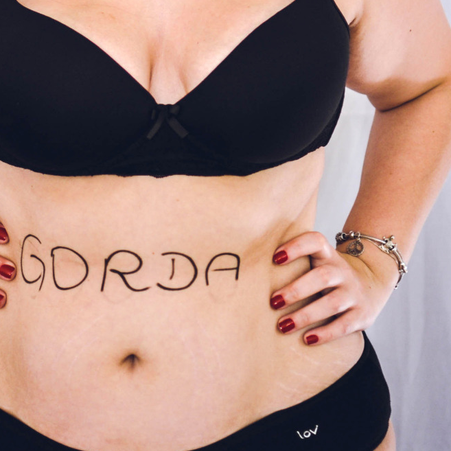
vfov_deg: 13.1
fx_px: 1920
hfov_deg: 13.4
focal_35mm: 130
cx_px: 149
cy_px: -51
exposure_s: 1/160
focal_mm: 35
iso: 250
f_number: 7.1
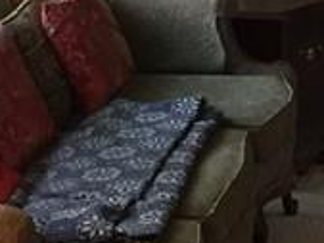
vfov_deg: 8.3
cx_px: 508
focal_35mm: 176
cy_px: -128
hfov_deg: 10.8
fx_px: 1649
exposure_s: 1/30
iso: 100
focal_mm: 4.15
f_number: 2.2
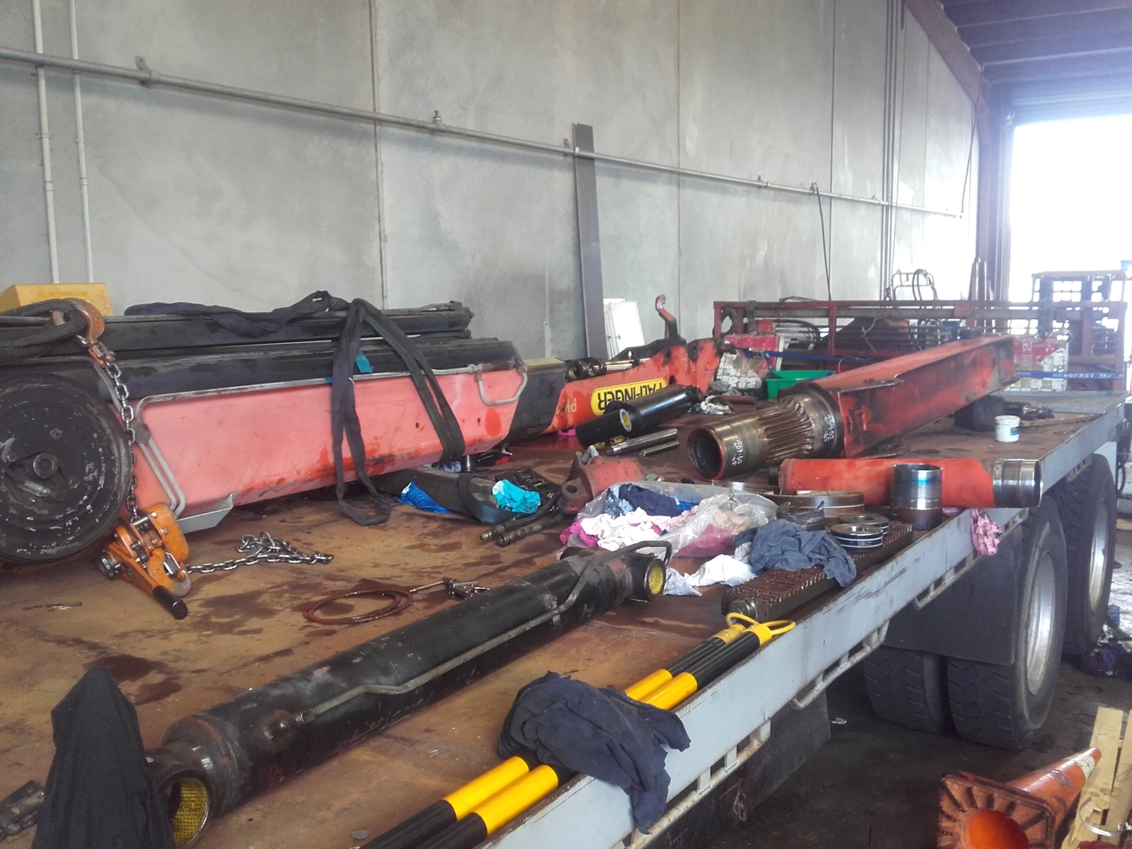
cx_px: 566
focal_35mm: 31
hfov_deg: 58.4
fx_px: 1014
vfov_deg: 45.4
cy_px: 424
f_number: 2.2
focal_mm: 3.31
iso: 60
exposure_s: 1/33
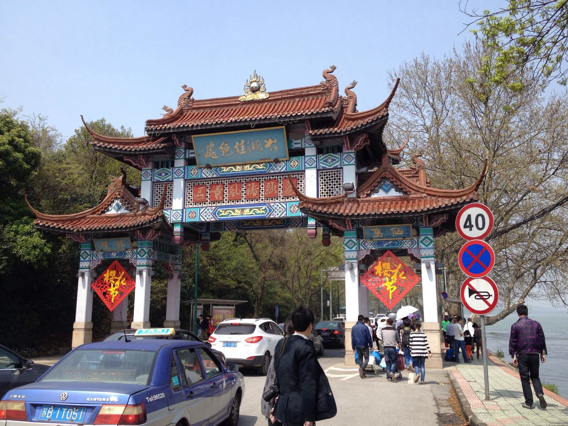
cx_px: 284
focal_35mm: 35
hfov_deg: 52.6
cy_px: 213
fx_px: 574
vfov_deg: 40.7
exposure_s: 1/1082
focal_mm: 4.28
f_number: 2.4
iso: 50
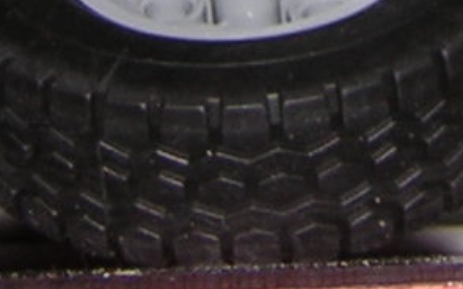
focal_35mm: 230
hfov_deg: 9.1
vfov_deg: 5.4
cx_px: 303
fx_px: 2901
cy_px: -564
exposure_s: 1/60.1
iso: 100
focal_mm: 5.2
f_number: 5.4
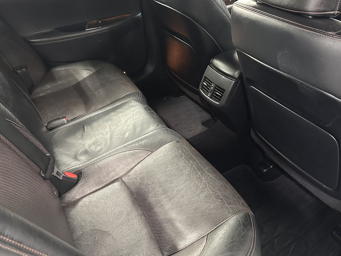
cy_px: 103
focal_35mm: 32
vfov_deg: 43.9
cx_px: 167
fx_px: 315
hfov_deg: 56.8
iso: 800
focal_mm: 6.86
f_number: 1.78
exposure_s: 1/40
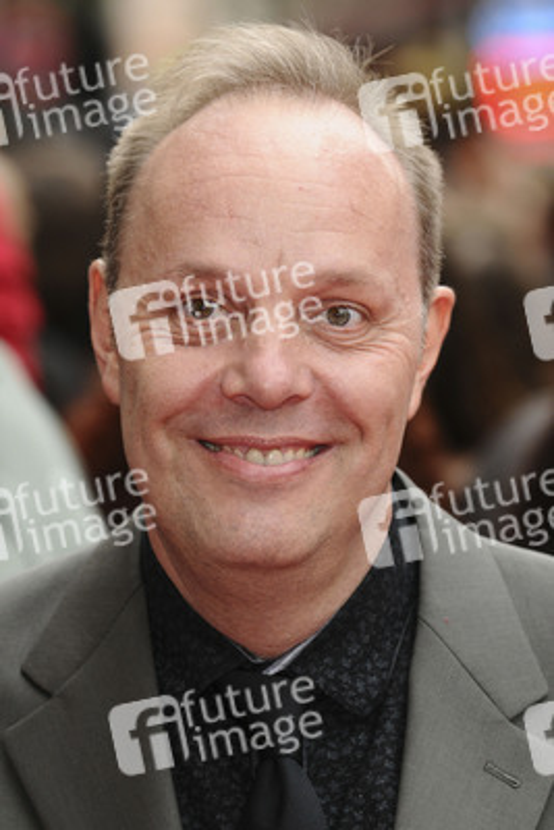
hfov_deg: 6.3
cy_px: 415
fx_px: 5016
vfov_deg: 9.5
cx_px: 277
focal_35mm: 218
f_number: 4.5
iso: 640
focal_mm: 145
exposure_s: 1/200
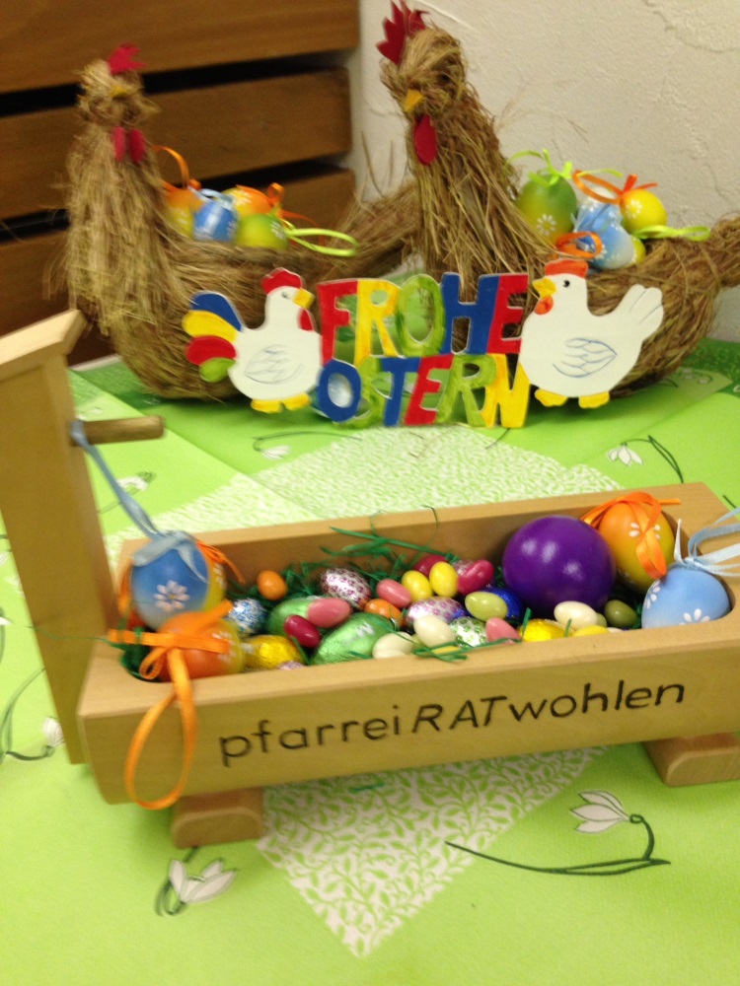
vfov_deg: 55.4
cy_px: 493
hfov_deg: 42.9
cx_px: 370
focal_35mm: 33
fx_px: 941
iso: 125
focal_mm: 4.12
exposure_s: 1/20
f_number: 2.4
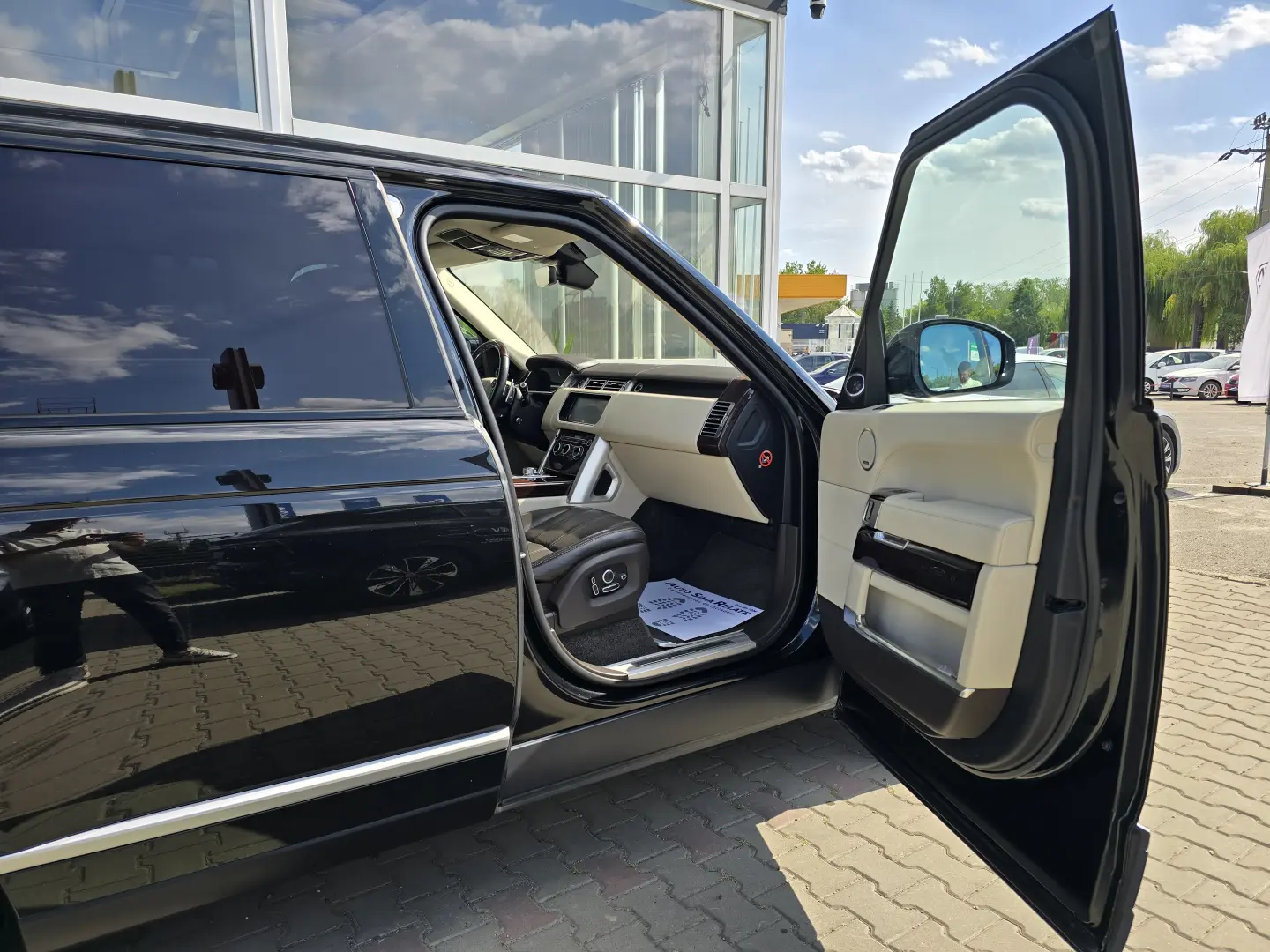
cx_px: 635
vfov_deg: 58.9
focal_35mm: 23
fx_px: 844
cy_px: 476
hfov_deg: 73.9
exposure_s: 1/562
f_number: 1.7
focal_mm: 6.3
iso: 12
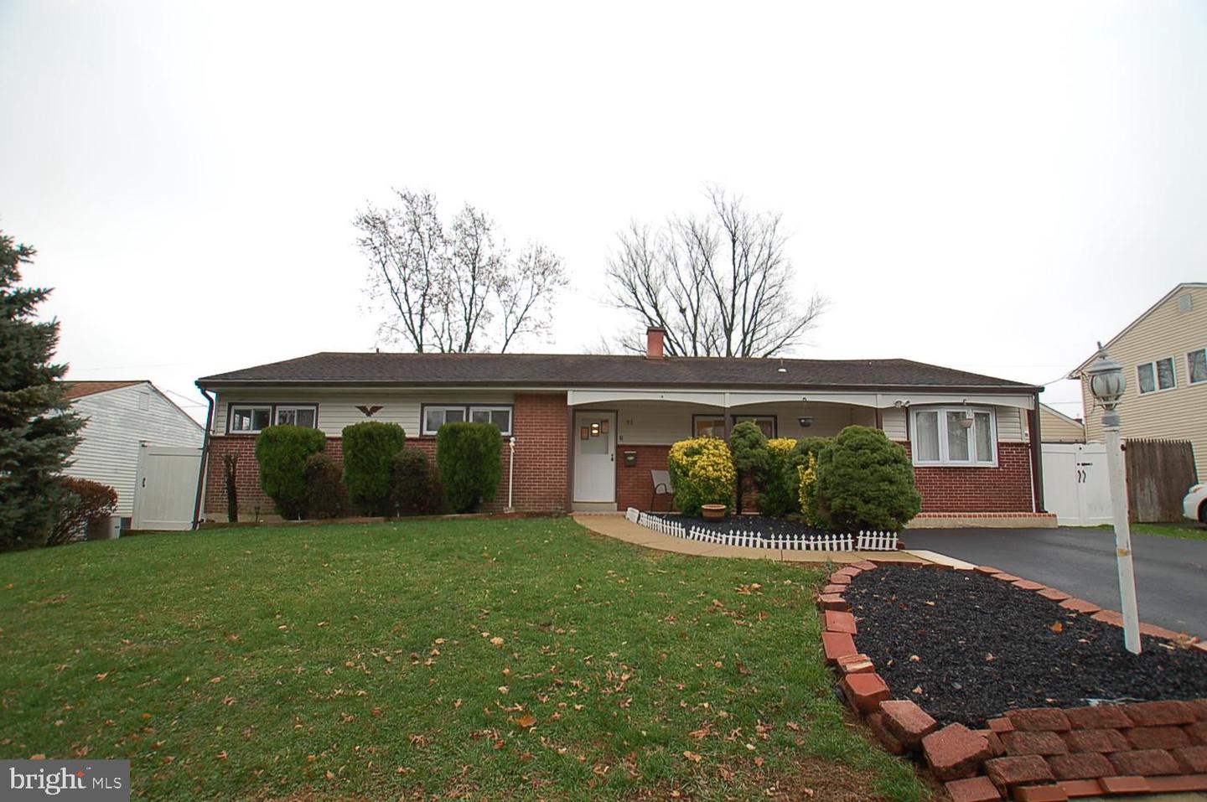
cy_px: 401
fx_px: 553
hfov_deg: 95.0
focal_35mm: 16
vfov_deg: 71.9
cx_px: 604
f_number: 4.5
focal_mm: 11
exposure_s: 1/90
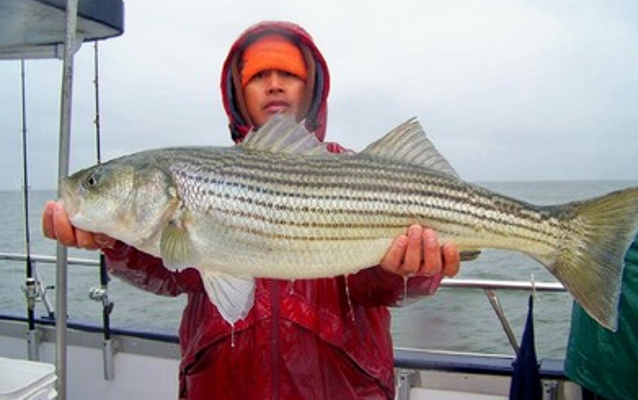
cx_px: 313
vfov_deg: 32.8
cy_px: 196
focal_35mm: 39
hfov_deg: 50.4
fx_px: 679
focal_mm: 5.85
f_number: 2.8
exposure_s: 1/400
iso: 64
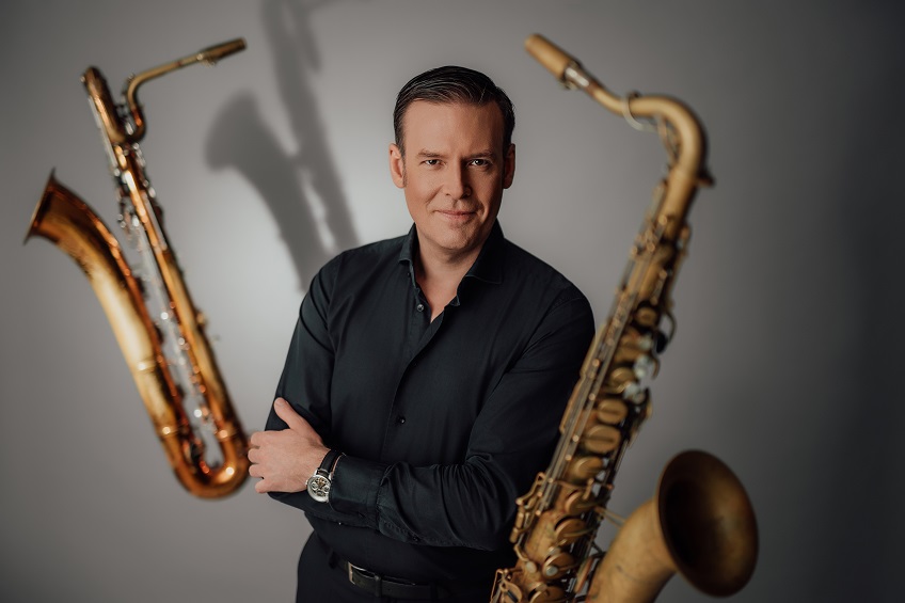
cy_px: 302
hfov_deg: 39.6
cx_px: 452
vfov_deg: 27.0
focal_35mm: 50
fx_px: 1257
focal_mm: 50
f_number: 1.6
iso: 250
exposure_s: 1/160
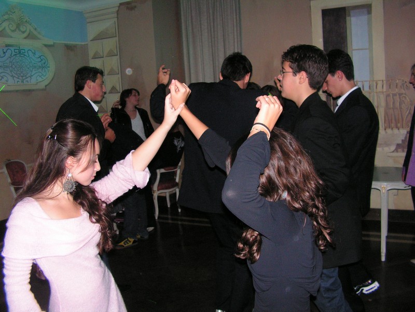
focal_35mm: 36
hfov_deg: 51.4
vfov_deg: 39.7
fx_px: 432
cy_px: 156
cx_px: 208
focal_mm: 6
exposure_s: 1/40
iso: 200
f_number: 3.2
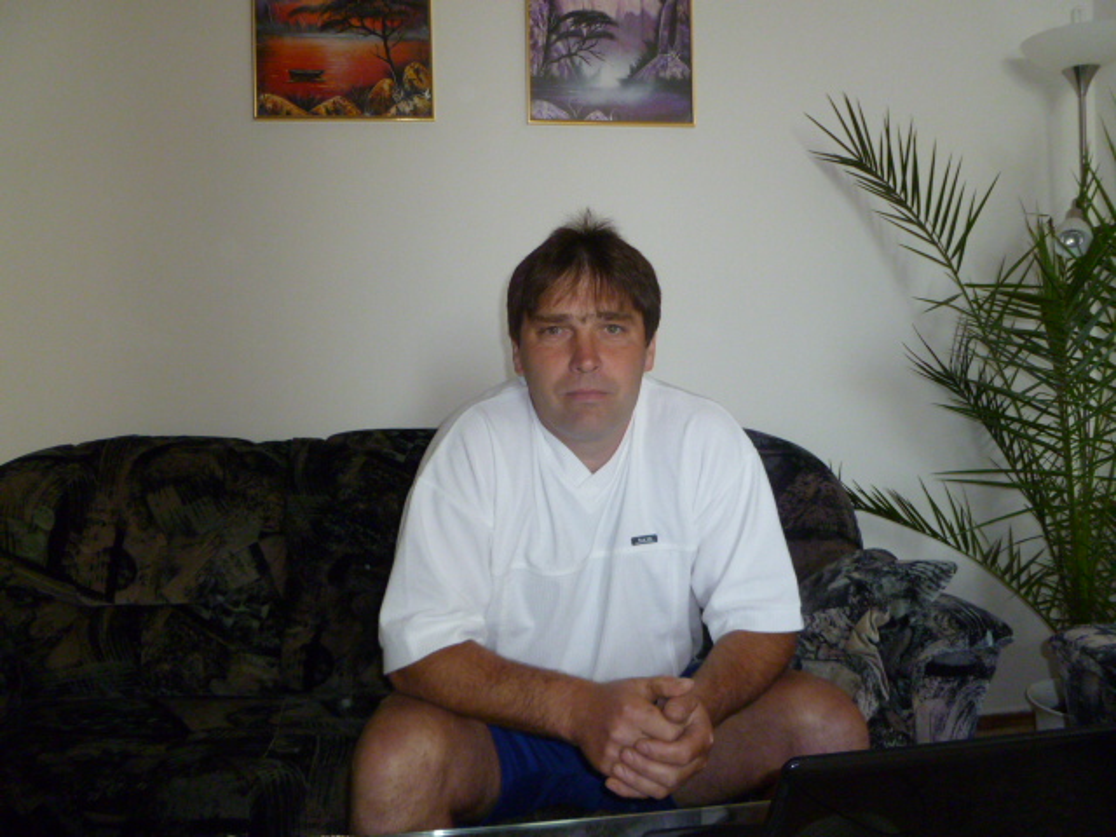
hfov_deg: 63.4
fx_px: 903
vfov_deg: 49.7
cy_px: 418
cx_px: 558
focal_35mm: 28
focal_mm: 5
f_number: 3.3
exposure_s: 1/30
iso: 320
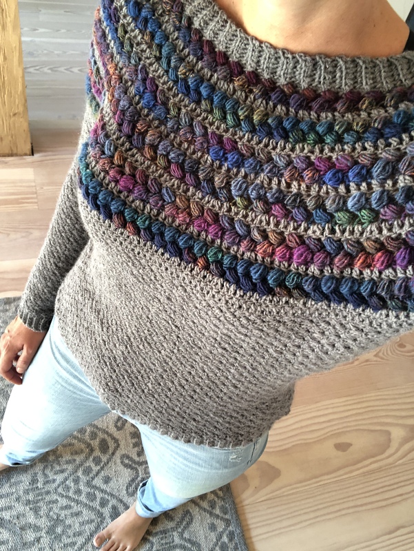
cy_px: 276
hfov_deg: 44.2
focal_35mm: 32
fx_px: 510
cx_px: 207
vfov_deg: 56.8
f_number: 2.2
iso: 125
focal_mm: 2.87
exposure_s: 1/60
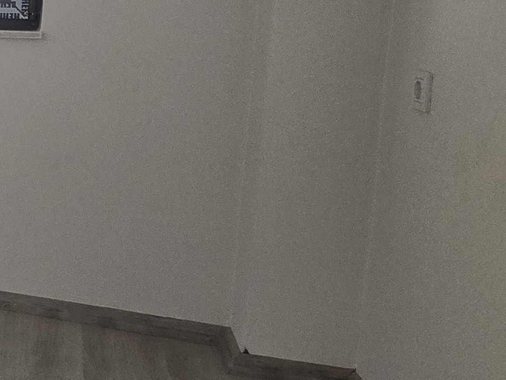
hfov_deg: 22.0
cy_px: 61
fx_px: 789
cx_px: -402
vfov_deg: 26.4
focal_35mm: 54
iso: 80
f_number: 2.2
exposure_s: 1/50
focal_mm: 2.2
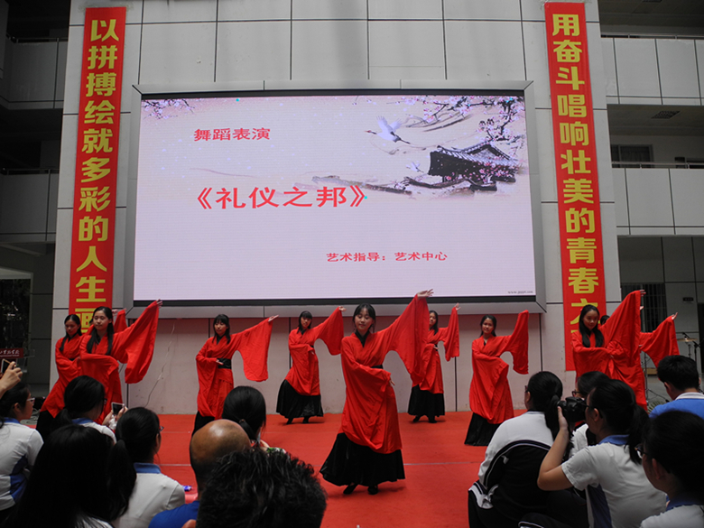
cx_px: 352
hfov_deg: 63.4
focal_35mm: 28
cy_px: 264
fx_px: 569
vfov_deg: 49.7
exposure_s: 1/320
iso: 100
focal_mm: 6
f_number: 2.8
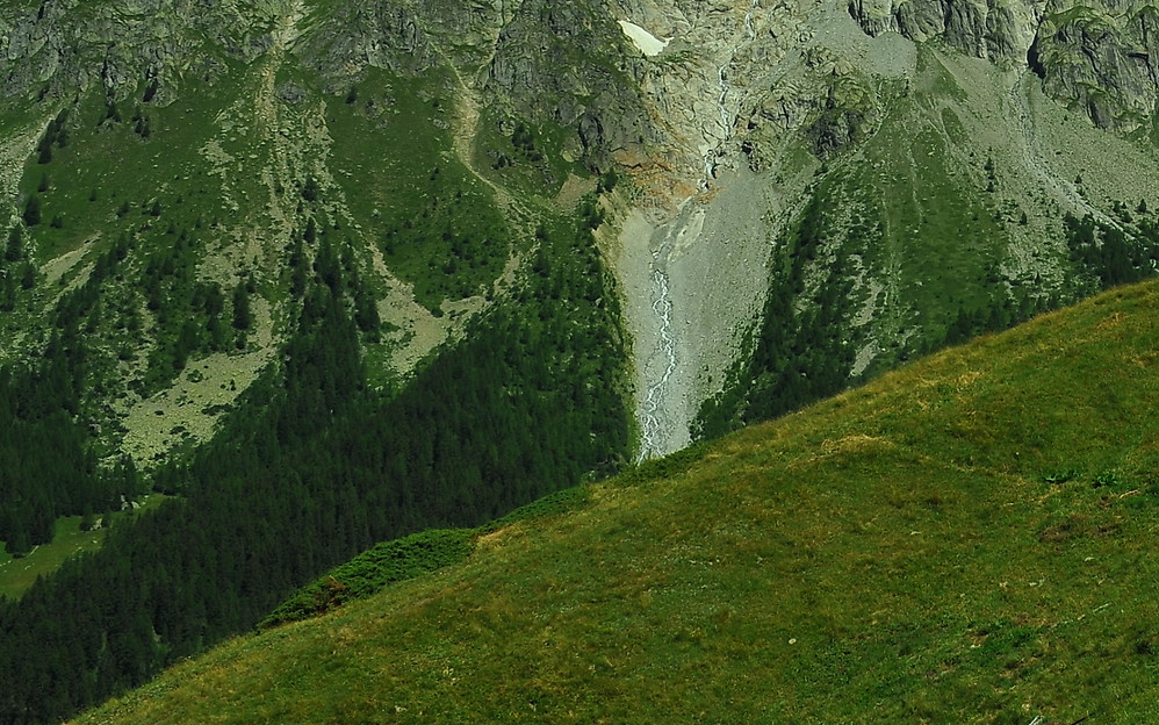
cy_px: -91
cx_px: 1059
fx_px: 1548
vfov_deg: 24.4
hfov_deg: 38.1
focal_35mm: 49
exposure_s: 1/500
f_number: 16
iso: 200
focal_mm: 20
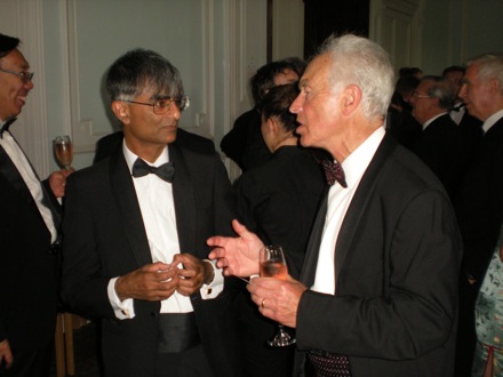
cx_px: 252
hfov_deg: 42.9
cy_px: 188
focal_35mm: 44
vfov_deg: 32.9
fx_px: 639
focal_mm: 7.4
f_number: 3.5
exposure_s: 1/60
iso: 200
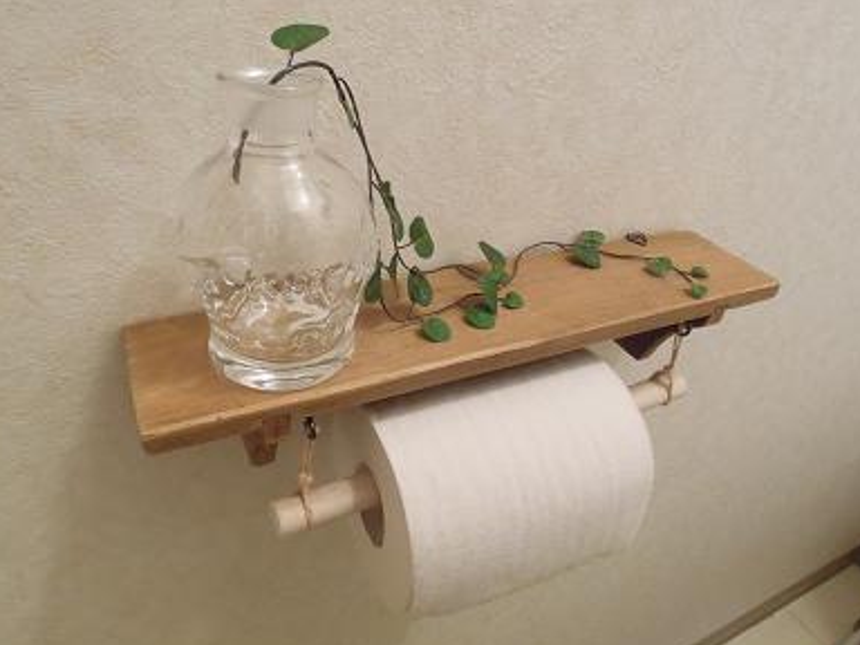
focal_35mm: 25
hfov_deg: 69.4
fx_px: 621
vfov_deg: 54.9
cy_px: 329
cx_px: 423
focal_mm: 4.3
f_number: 5
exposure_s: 1/20
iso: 1600
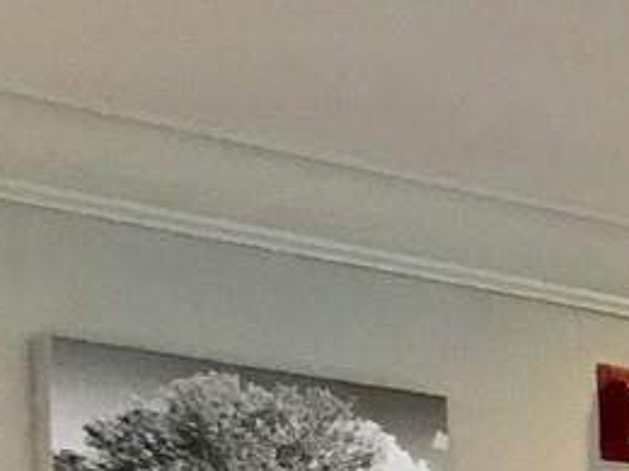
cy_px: 1116
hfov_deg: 9.9
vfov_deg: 8.0
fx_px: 3125
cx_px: 1592
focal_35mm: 172
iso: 40
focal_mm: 3.99
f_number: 1.8
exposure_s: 1/15
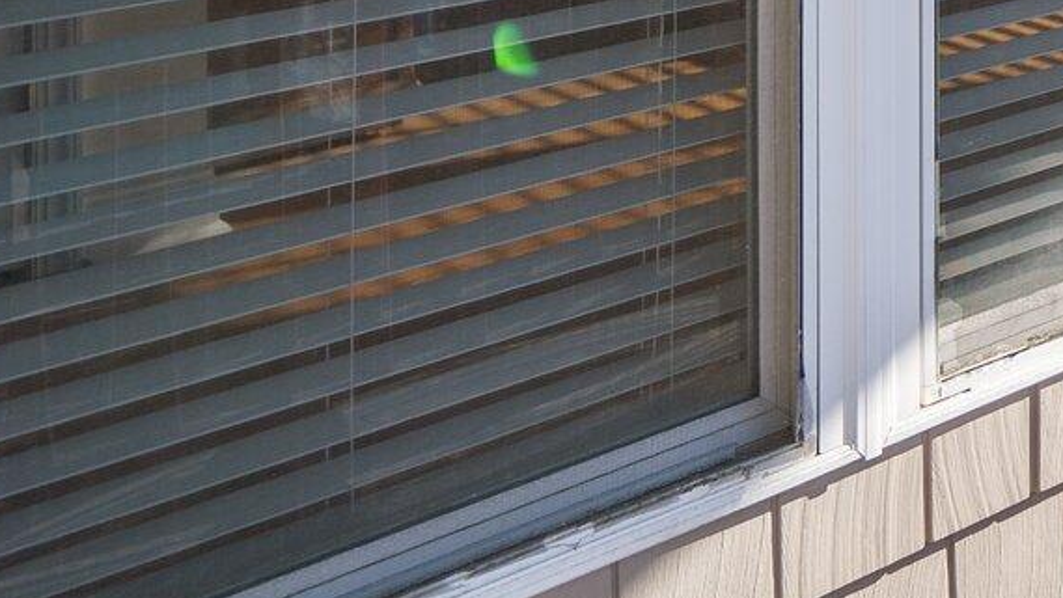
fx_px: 1804
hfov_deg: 25.8
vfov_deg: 15.8
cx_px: 1527
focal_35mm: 64
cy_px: -502
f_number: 4
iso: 200
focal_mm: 17
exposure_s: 1/640
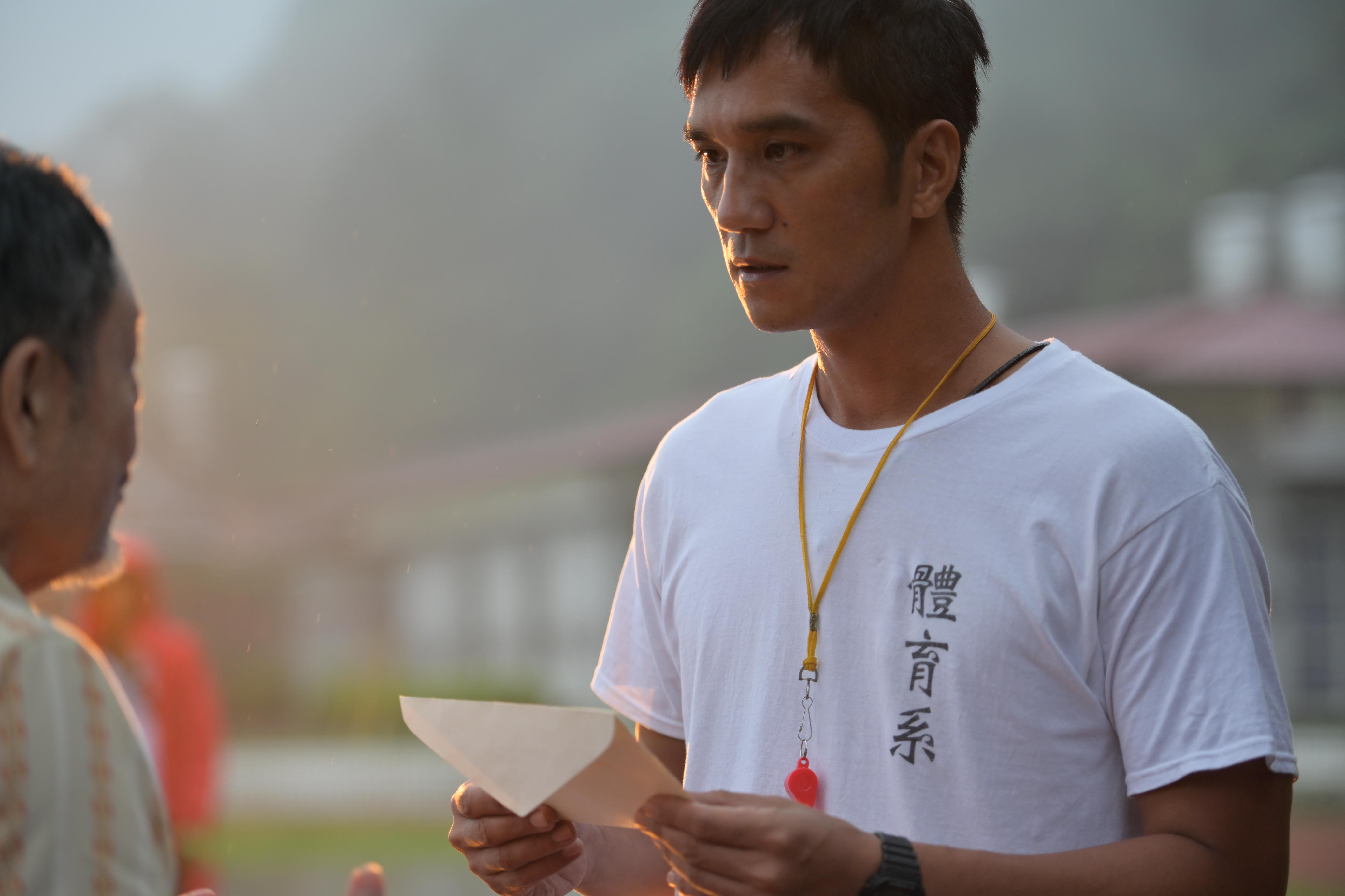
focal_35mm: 110
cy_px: 448
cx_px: 672
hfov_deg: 18.6
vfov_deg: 12.5
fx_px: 4109
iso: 500
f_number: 3.2
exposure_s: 1/320
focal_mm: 110
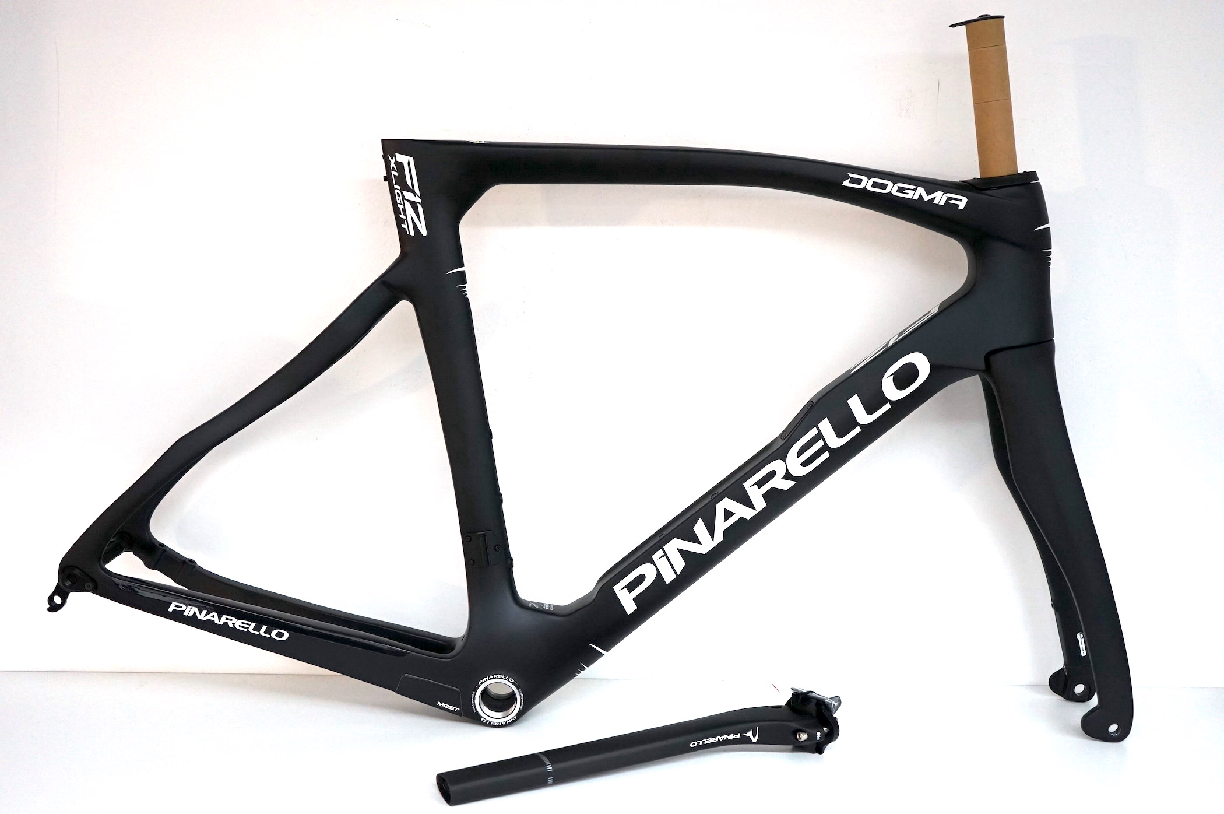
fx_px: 1393
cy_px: 407
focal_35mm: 41
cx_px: 612
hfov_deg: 47.4
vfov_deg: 32.6
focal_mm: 41
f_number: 4.5
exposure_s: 1/160
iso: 1250
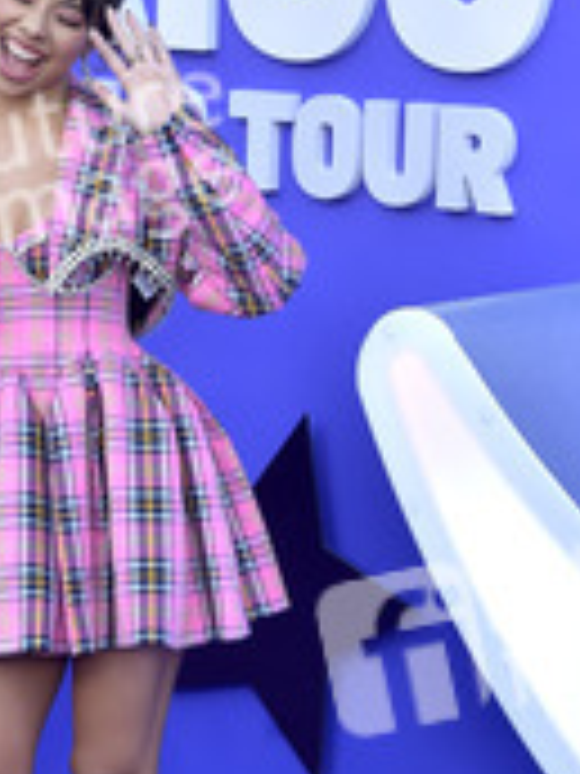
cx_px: 142
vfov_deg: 17.6
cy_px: 405
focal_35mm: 112
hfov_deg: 13.2
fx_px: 2502
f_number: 6.3
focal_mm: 50
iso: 400
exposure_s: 1/250
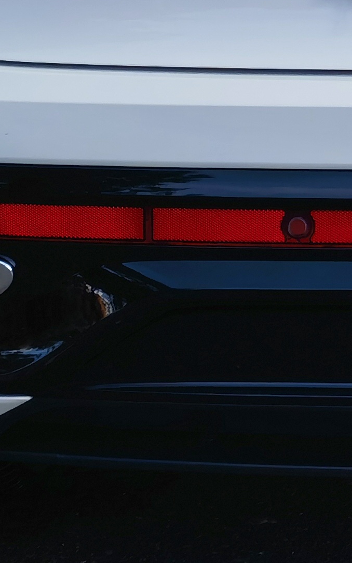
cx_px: 574
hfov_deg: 6.5
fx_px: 3070
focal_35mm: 200
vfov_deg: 10.3
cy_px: -140
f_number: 1.9
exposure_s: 1/2915
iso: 50
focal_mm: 6.67
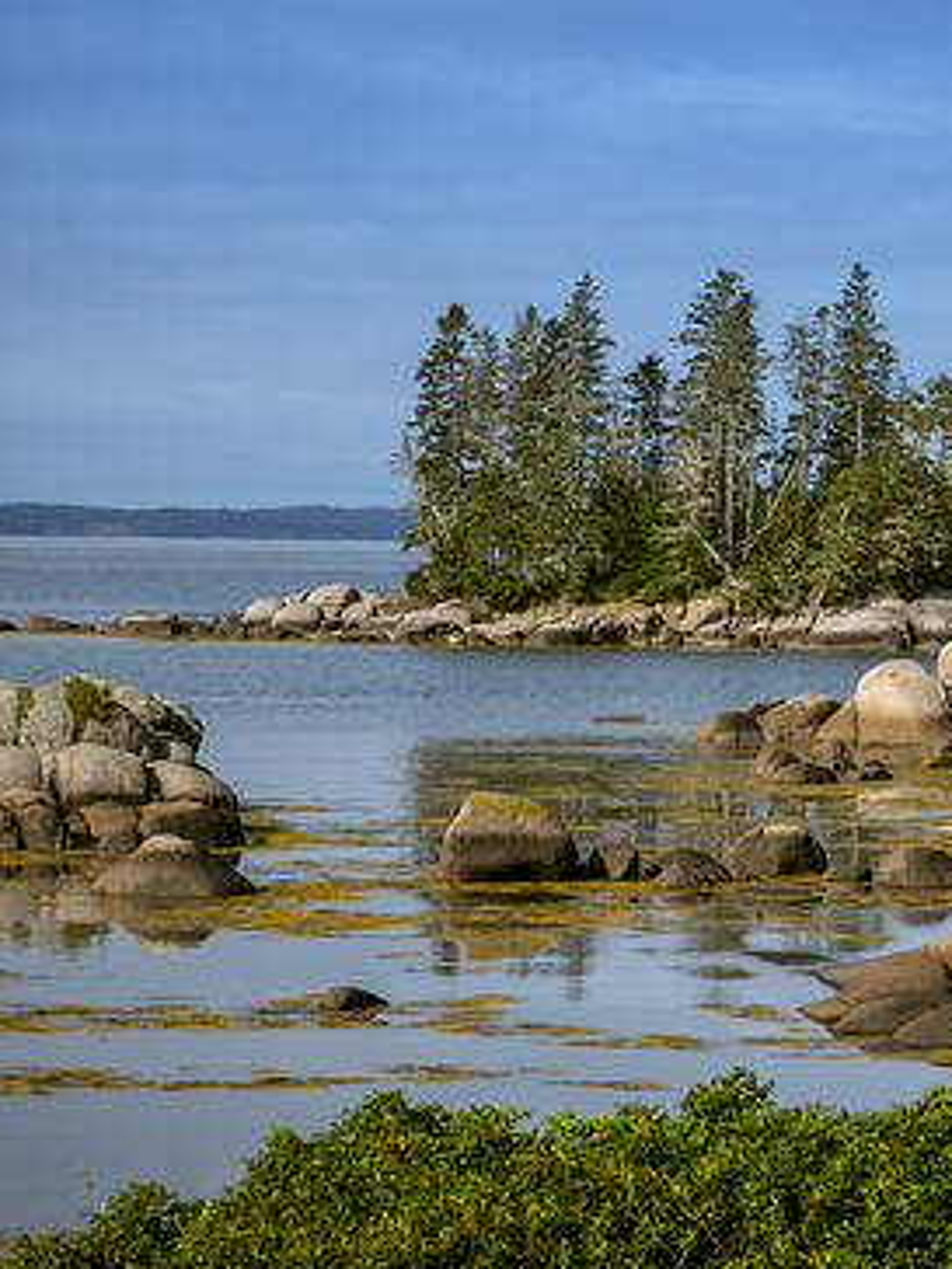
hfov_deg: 7.8
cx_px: 683
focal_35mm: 190
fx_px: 6967
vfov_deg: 10.4
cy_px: 664
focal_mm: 120
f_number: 8
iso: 400
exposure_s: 1/1000
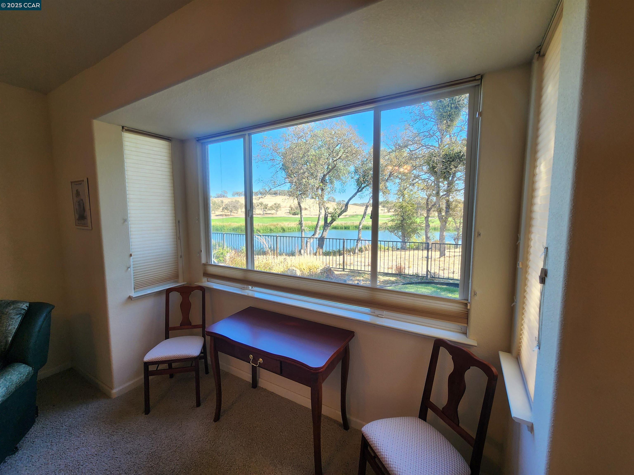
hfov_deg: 106.2
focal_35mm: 13
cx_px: 317
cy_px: 238
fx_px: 238
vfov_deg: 89.9
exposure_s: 1/120
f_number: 2.2
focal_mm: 2.2
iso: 64
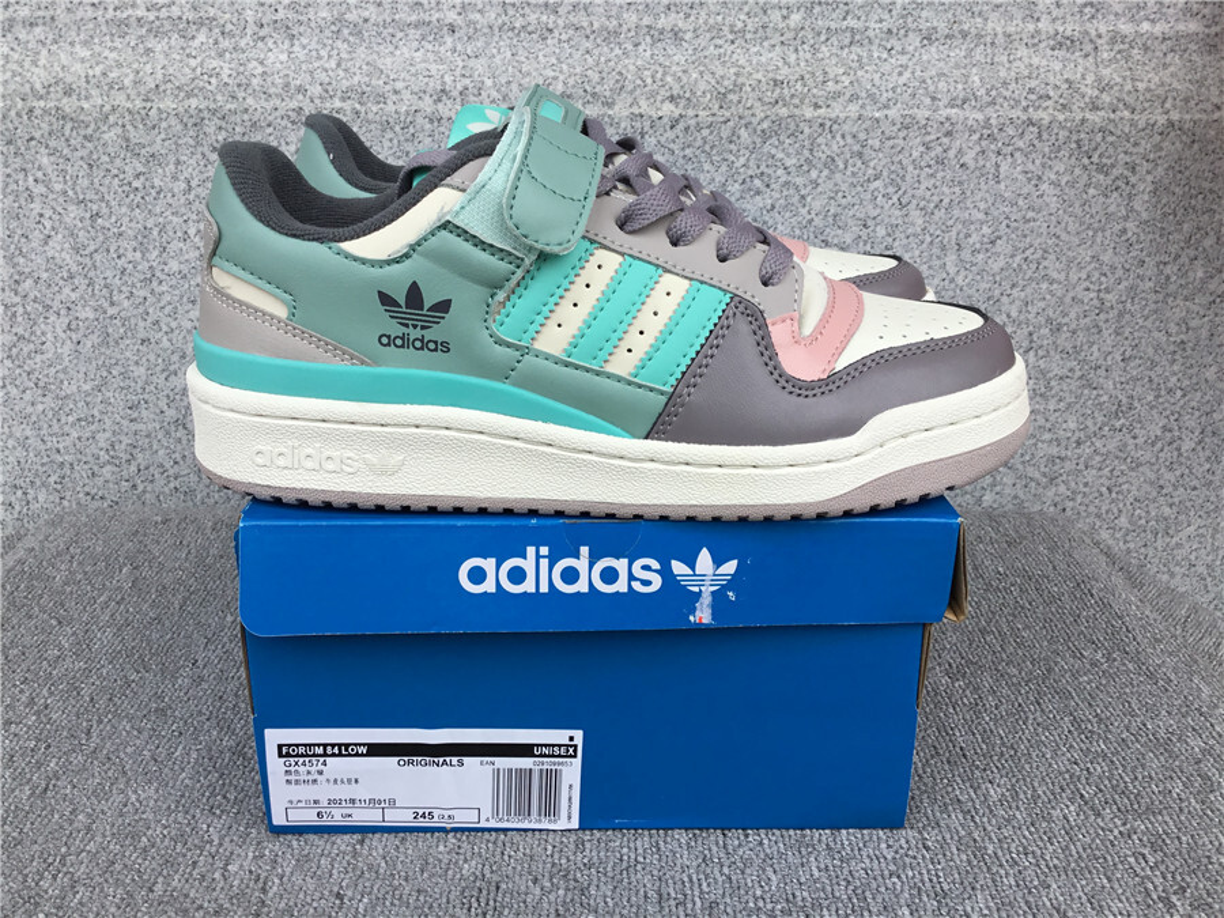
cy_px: 459
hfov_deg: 58.4
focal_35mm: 31
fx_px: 1096
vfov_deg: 45.4
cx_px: 612
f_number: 2.4
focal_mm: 3.3
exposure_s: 1/562
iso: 25
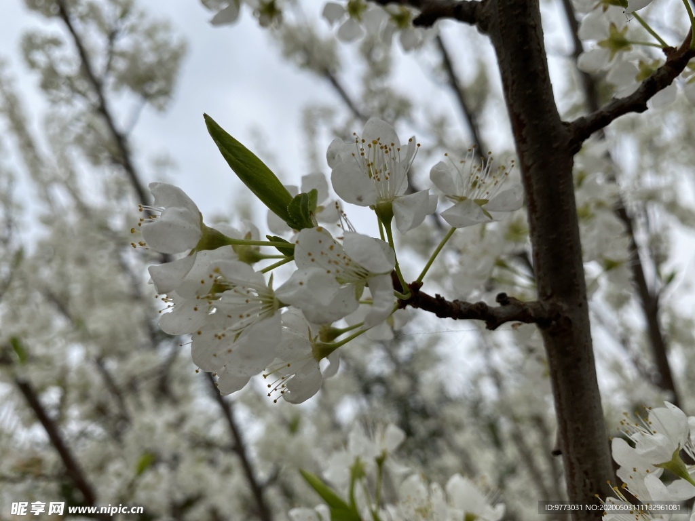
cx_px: 348
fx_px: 522
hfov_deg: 67.3
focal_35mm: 26
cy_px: 260
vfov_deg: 53.1
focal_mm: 4.25
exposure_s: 1/1171
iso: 32
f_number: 1.8
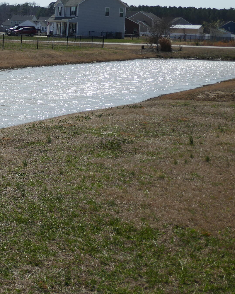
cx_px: -51
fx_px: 696
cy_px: 120
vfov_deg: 23.8
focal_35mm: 80
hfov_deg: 18.2
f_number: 3.8
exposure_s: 1/2500
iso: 125
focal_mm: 15.1
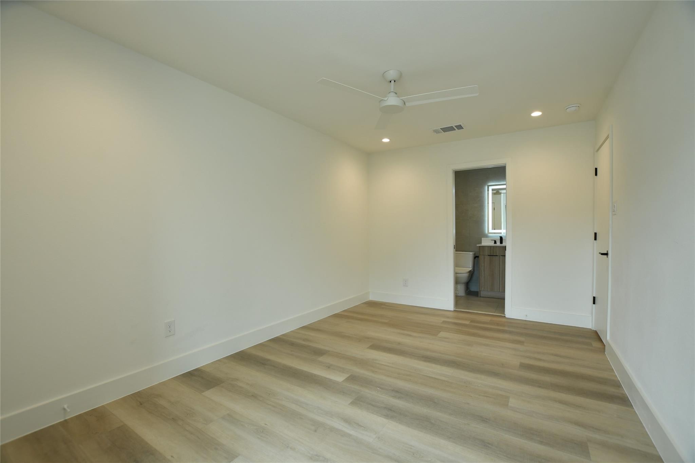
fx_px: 347
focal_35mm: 18
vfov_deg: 67.4
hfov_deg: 90.0
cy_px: 232
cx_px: 348
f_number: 5
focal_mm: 12
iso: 320
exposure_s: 1/50
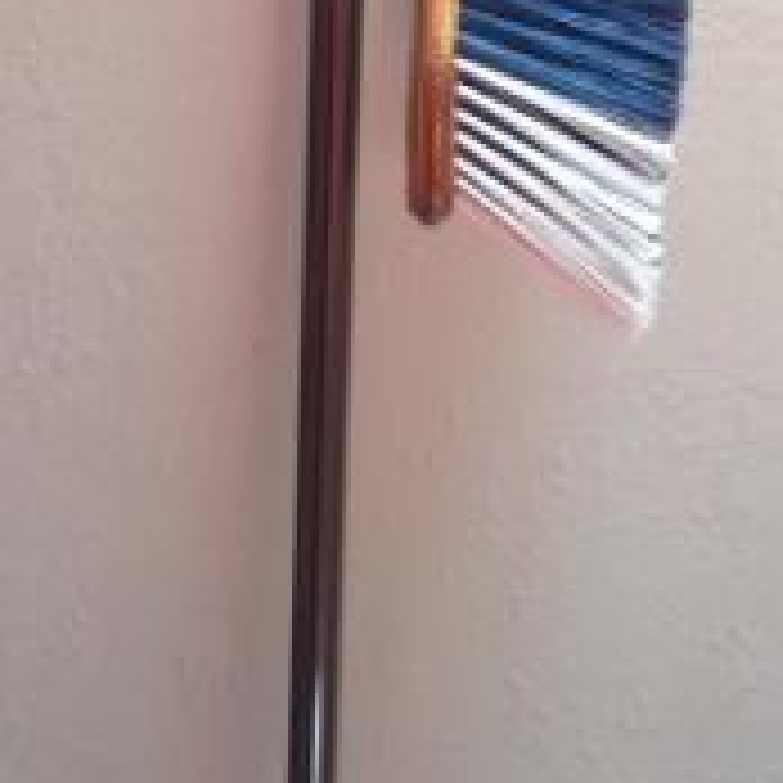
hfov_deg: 23.0
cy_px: -135
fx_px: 1919
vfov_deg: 21.5
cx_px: 324
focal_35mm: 75
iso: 50
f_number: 2.4
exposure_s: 1/30
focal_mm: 4.12
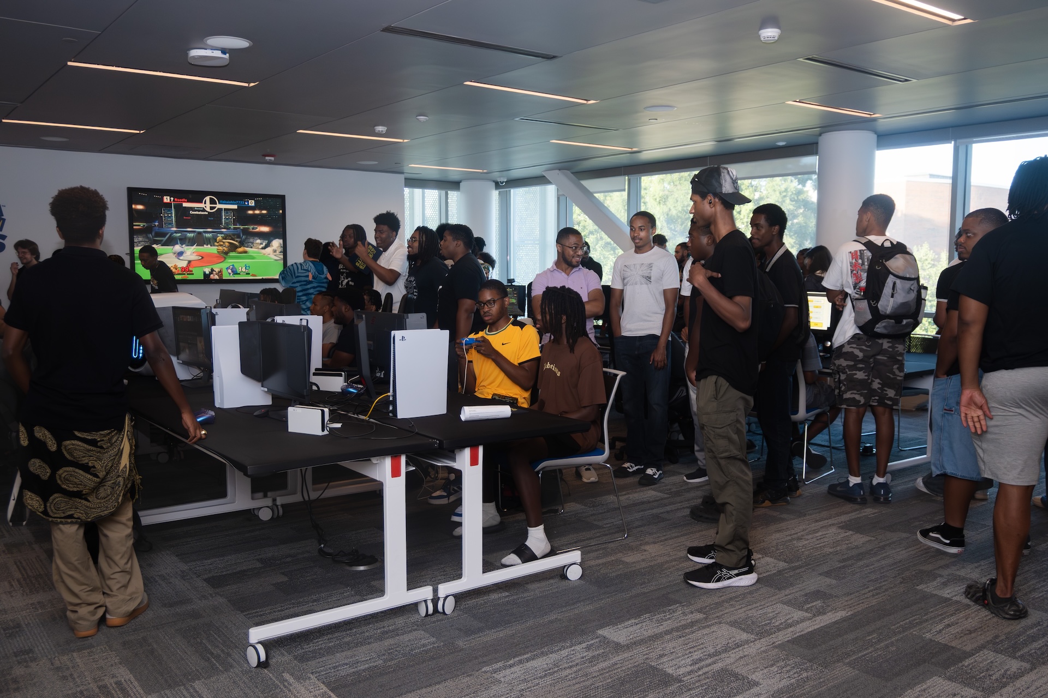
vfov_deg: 43.6
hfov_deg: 61.9
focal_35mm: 30
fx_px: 873
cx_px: 524
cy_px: 349
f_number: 3.8
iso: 500
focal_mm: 20
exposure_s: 1/200
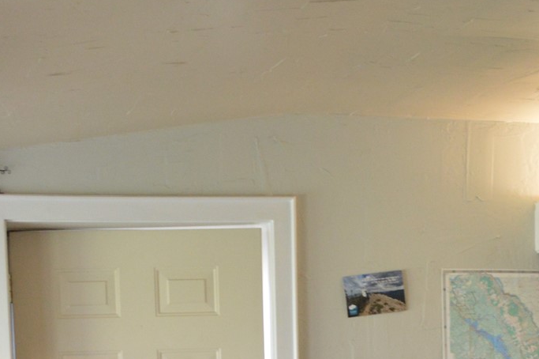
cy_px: 549
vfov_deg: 14.7
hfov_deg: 23.4
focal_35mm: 86
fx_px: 1286
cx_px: 412
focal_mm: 18
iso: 1000
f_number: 3.5
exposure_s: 1/60
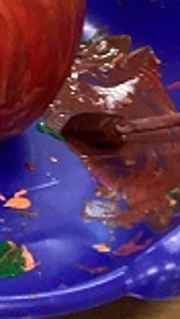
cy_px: -266
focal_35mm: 144
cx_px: -221
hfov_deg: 7.9
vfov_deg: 13.3
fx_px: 1219
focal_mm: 3.3
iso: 125
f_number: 2.4
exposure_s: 1/60
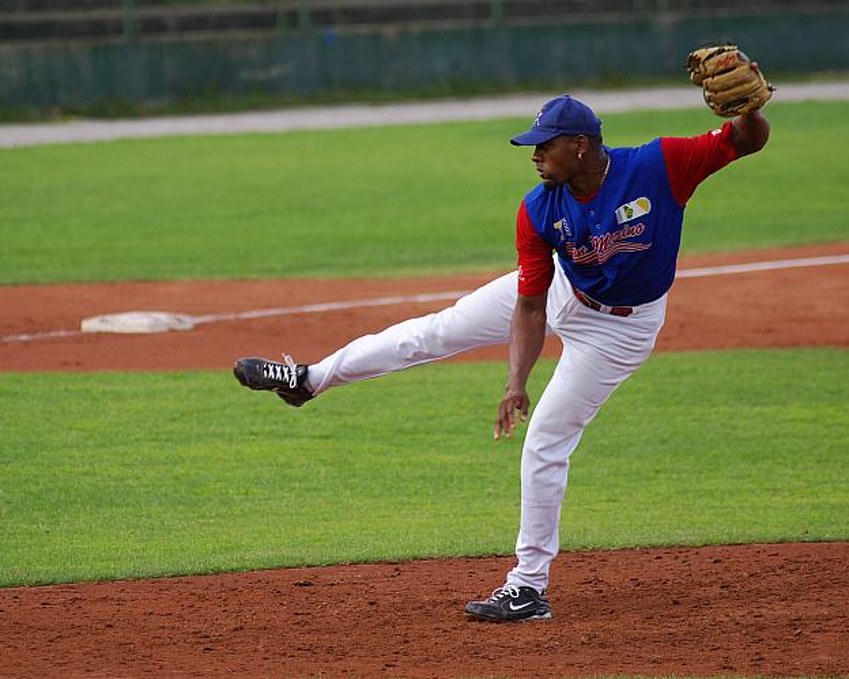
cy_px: 340
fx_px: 12788
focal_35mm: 509
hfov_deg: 3.8
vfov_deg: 3.0
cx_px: 389
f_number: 4.5
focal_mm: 300
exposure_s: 1/640
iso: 200
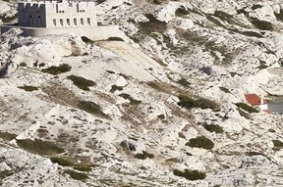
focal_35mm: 267
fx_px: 2095
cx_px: 765
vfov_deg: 5.1
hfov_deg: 7.1
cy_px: 146
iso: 200
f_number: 14
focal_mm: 48
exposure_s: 1/250
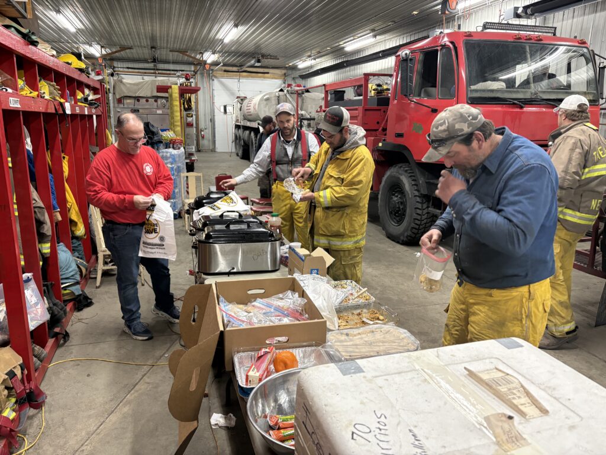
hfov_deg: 67.3
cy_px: 228
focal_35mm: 26
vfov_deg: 53.1
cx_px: 303
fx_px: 455
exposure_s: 1/60
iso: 200
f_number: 1.6
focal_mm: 5.96
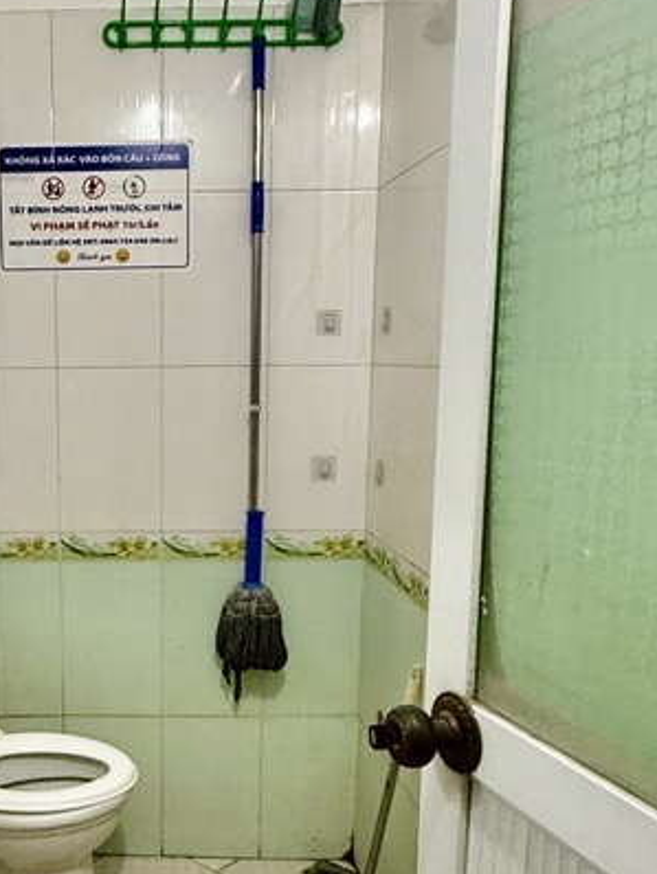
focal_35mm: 36
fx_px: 910
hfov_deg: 37.7
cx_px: 97
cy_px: 494
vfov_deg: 51.2
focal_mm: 2.22
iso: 500
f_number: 2.2
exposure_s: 1/50
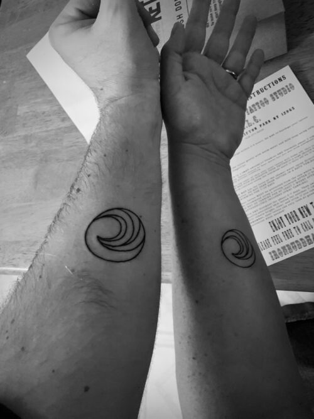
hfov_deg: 53.0
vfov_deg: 67.3
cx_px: 157
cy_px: 210
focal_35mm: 26
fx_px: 315
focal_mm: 4.25
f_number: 1.8
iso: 640
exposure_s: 1/24
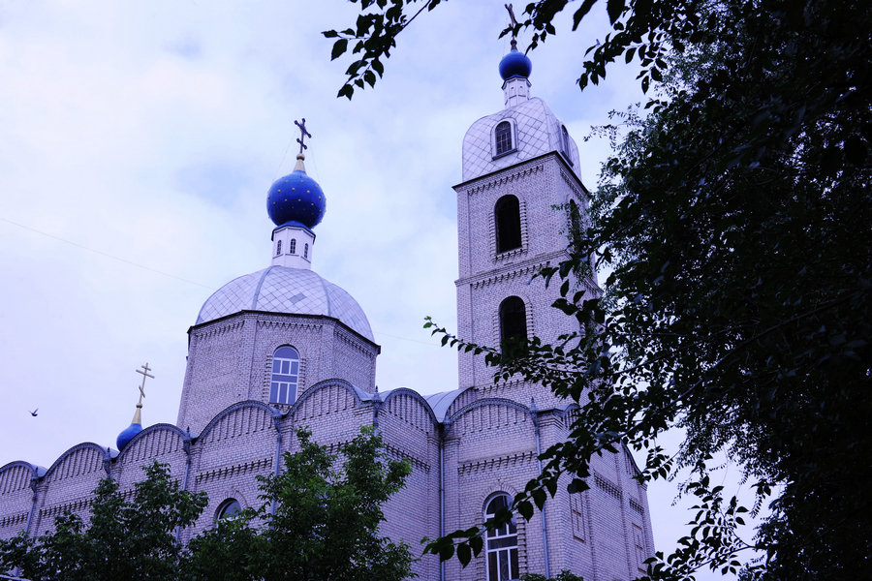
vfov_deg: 37.9
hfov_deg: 54.4
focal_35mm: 35
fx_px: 848
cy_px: 290
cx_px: 436
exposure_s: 1/100
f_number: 10
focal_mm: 35
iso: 100
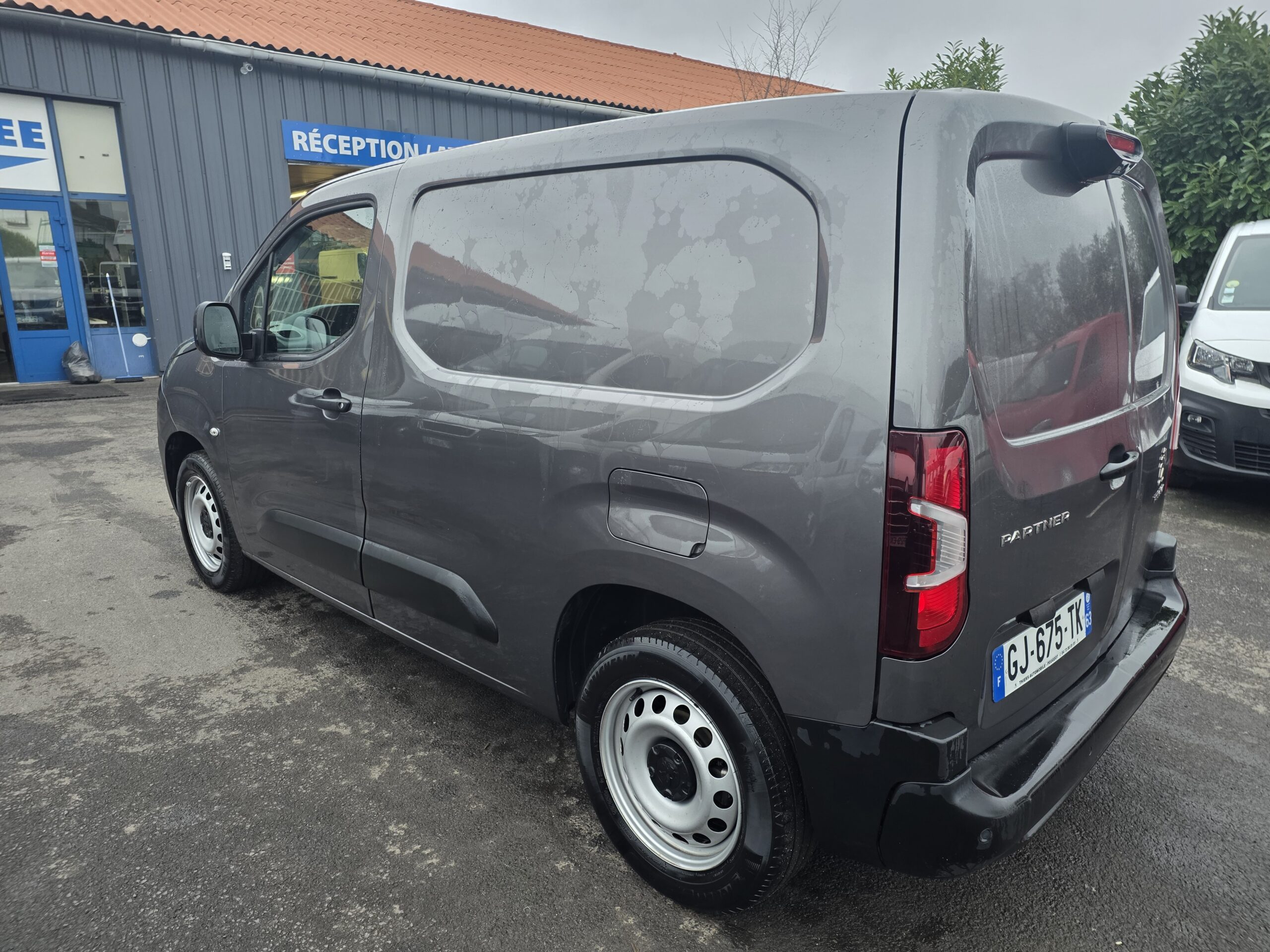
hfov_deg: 73.9
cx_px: 635
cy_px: 476
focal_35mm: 23
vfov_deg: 58.9
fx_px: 844
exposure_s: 1/100
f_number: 1.7
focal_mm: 6.25
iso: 125
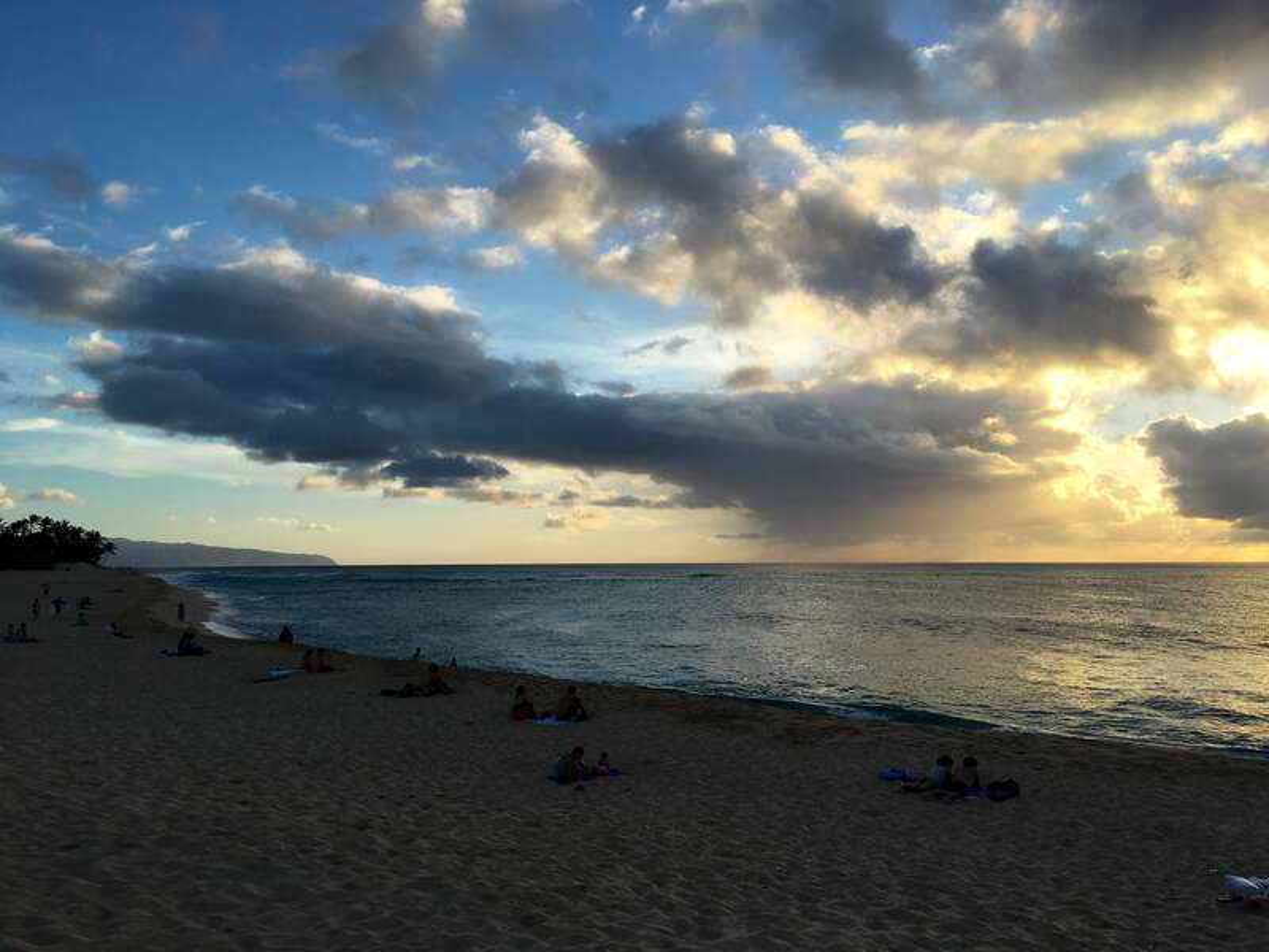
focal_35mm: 29
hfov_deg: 61.7
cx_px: 634
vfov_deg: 48.2
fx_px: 1063
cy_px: 476
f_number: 2.2
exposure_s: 1/1148
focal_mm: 4.15
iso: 25
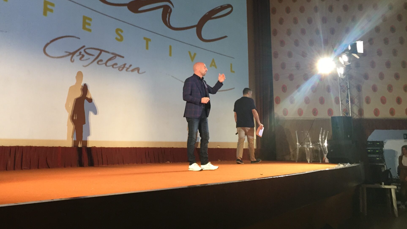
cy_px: 64
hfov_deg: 47.9
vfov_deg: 28.0
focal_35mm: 42
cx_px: 152
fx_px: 453
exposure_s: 1/33
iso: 160
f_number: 2.2
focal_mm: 4.15
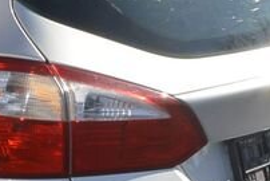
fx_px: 1028
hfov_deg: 13.7
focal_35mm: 137
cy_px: 154
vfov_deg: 10.0
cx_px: -184
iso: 160
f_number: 9
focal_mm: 10
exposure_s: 1/250
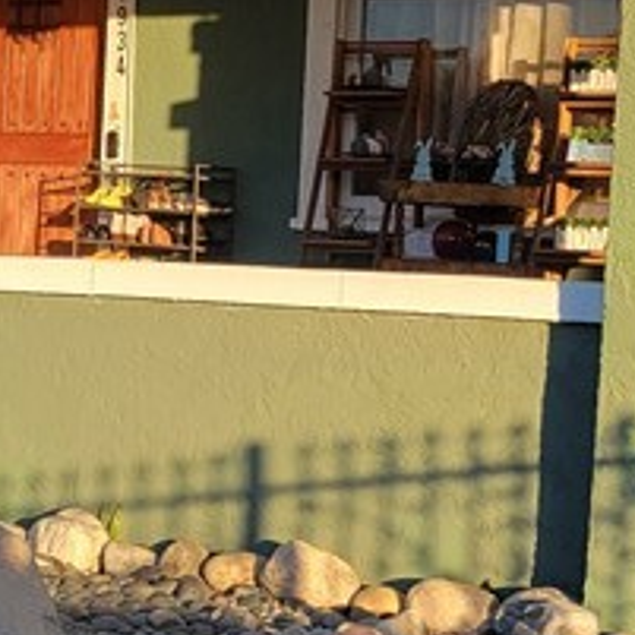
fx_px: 2428
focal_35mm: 117
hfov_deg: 14.9
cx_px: 224
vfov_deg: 14.9
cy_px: 373
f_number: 1.8
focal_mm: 5.4
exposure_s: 1/981
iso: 40
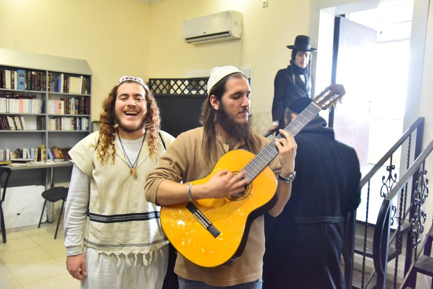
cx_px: 216
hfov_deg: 60.3
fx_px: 373
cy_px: 144
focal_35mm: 31
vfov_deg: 42.3
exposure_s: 1/100
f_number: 4
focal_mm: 31
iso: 2500
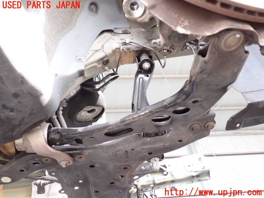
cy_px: 99
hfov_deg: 60.0
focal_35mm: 30
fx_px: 229
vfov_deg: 46.8
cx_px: 132
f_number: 2.3
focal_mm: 5.4
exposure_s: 1/60
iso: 200
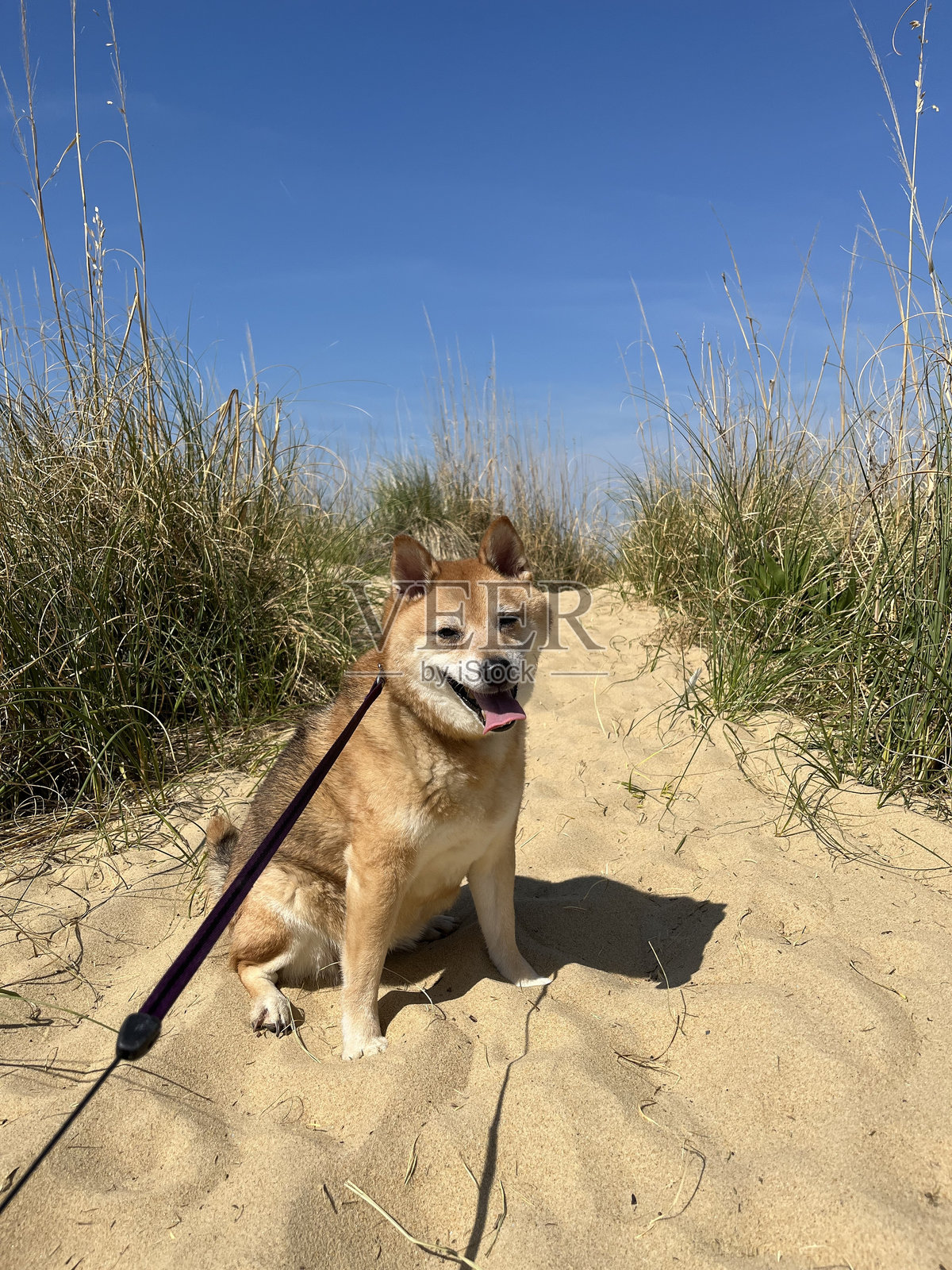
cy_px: 635
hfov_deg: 53.1
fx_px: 953
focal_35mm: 26
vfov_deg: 67.3
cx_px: 476
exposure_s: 1/5848
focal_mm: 5.1
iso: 50
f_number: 1.6
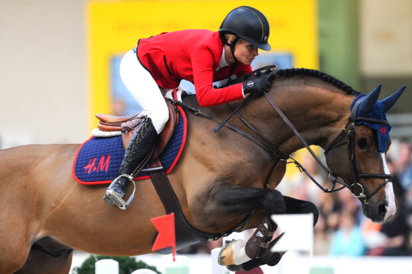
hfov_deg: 5.2
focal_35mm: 400
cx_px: 206
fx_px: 4576
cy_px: 137
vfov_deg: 3.4
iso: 1600
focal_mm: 400
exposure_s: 1/1250
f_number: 4
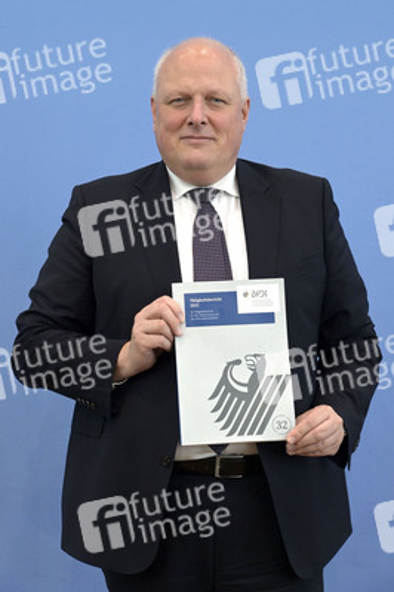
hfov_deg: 20.6
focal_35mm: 66
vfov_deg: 30.5
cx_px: 197
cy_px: 296
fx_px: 1085
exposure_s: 1/400
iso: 2000
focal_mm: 66
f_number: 5.6
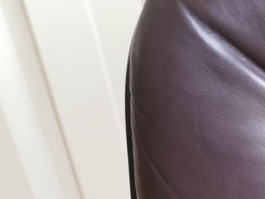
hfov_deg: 14.1
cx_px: 481
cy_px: 348
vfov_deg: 11.3
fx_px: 942
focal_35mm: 123
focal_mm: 5.58
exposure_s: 1/33.3
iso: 320
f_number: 1.8
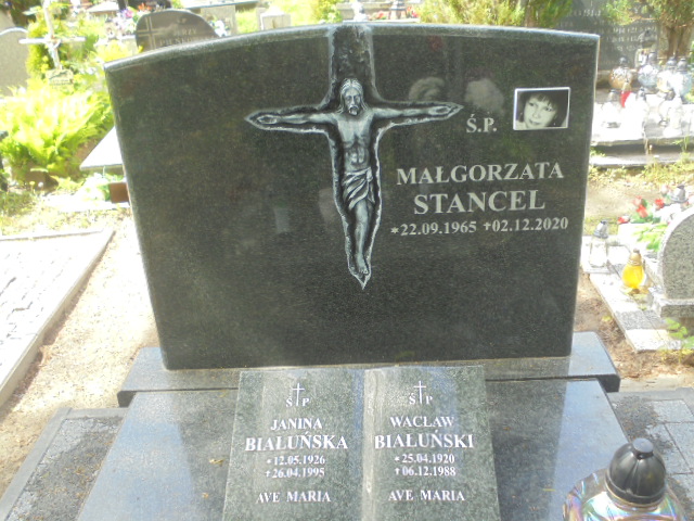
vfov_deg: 41.8
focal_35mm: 34
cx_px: 347
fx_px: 682
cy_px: 260
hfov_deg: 54.0
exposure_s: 1/80
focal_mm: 6.1
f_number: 4
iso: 100
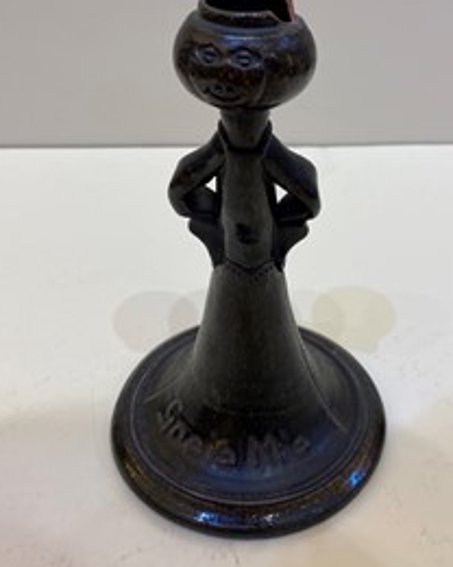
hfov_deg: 38.1
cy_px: 214
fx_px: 654
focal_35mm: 39
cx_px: 259
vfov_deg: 46.4
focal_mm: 4.25
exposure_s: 1/100
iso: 100
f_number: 1.8
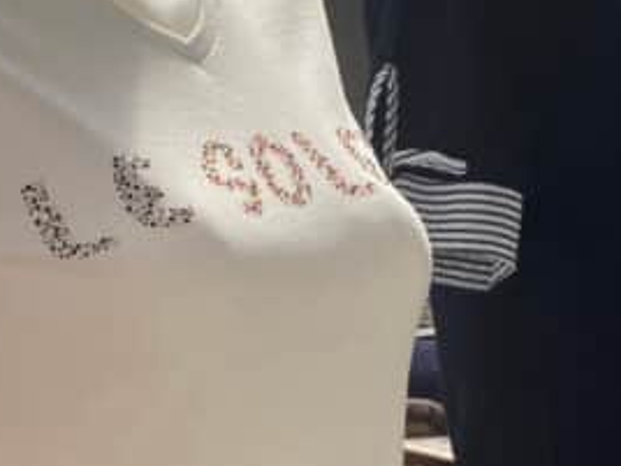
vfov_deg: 11.7
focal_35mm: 124
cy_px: 538
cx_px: 225
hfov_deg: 15.9
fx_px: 2225
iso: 32
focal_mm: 4.25
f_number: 1.8
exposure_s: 1/421
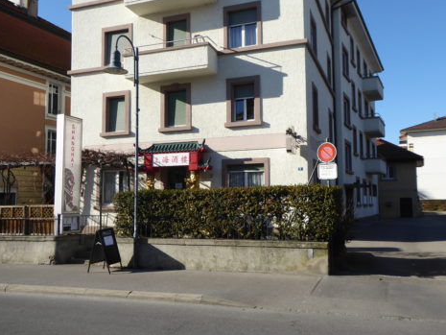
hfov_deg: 56.8
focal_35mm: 32
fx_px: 412
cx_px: 224
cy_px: 171
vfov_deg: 44.2
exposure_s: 1/640
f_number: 3.5
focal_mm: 5.4
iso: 80
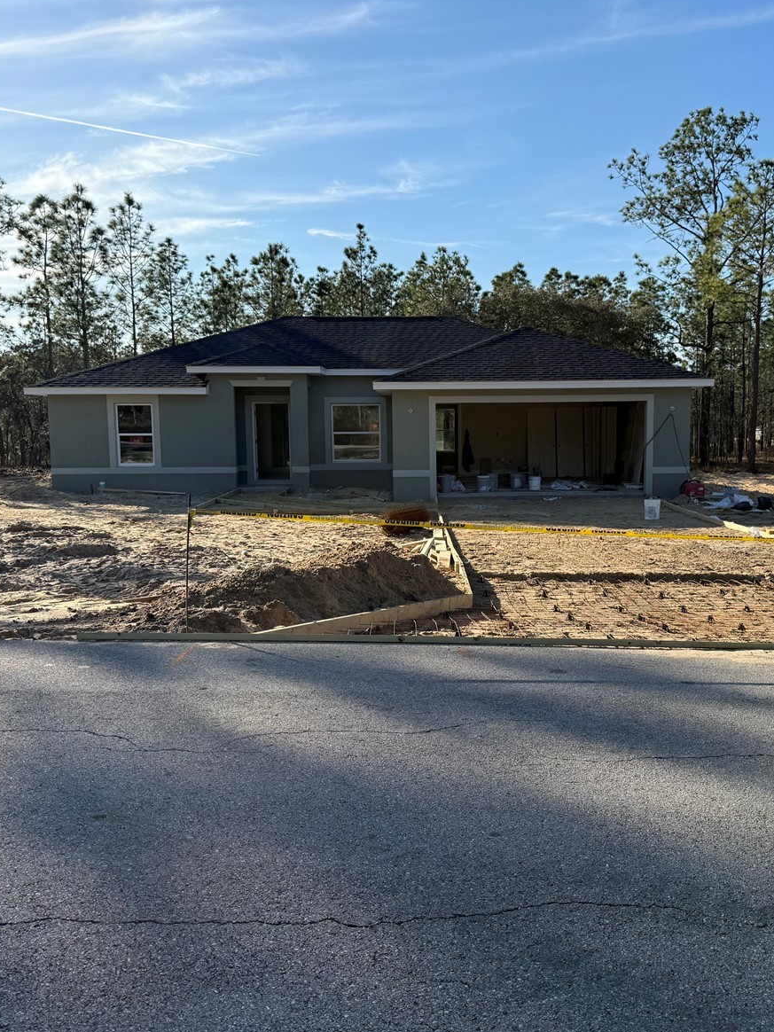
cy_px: 520
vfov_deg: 55.4
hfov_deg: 42.8
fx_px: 984
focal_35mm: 33
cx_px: 461
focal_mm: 6.76
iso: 100
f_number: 1.78
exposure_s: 1/4673
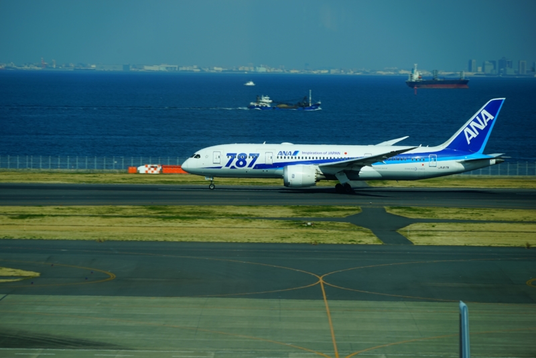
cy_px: 179
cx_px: 268
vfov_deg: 5.7
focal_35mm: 240
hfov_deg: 8.6
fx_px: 3574
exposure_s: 1/320
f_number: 9
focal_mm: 240
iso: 100
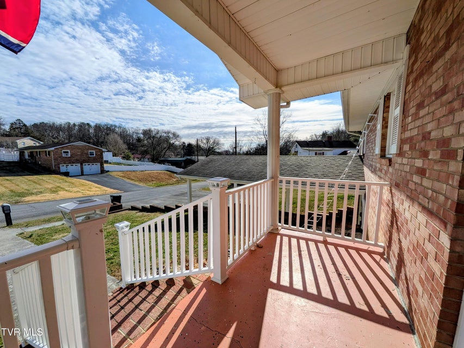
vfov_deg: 85.7
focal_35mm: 14
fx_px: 188
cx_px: 232
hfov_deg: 102.1
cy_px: 174
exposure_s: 1/5650
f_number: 2.2
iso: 61
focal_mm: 1.85
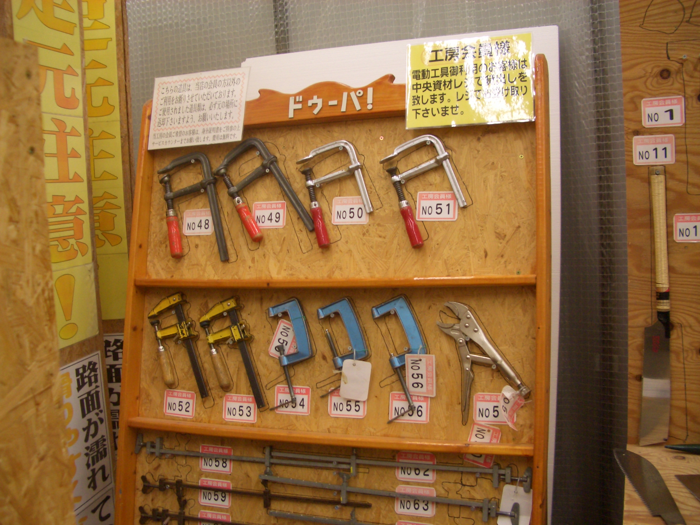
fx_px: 708
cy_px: 262
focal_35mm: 35
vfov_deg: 40.7
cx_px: 350
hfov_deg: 52.6
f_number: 2.6
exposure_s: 1/30
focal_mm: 5.8
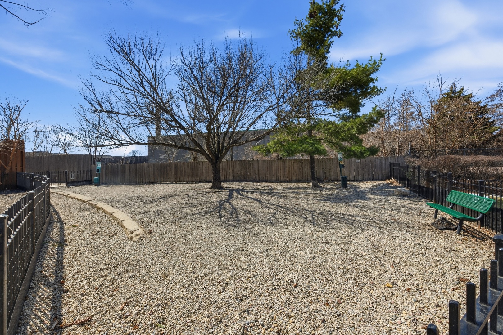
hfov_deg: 100.4
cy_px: 168
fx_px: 210
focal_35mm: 15
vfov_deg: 77.3
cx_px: 252
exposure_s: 1/5400
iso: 640
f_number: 7.1
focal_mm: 10
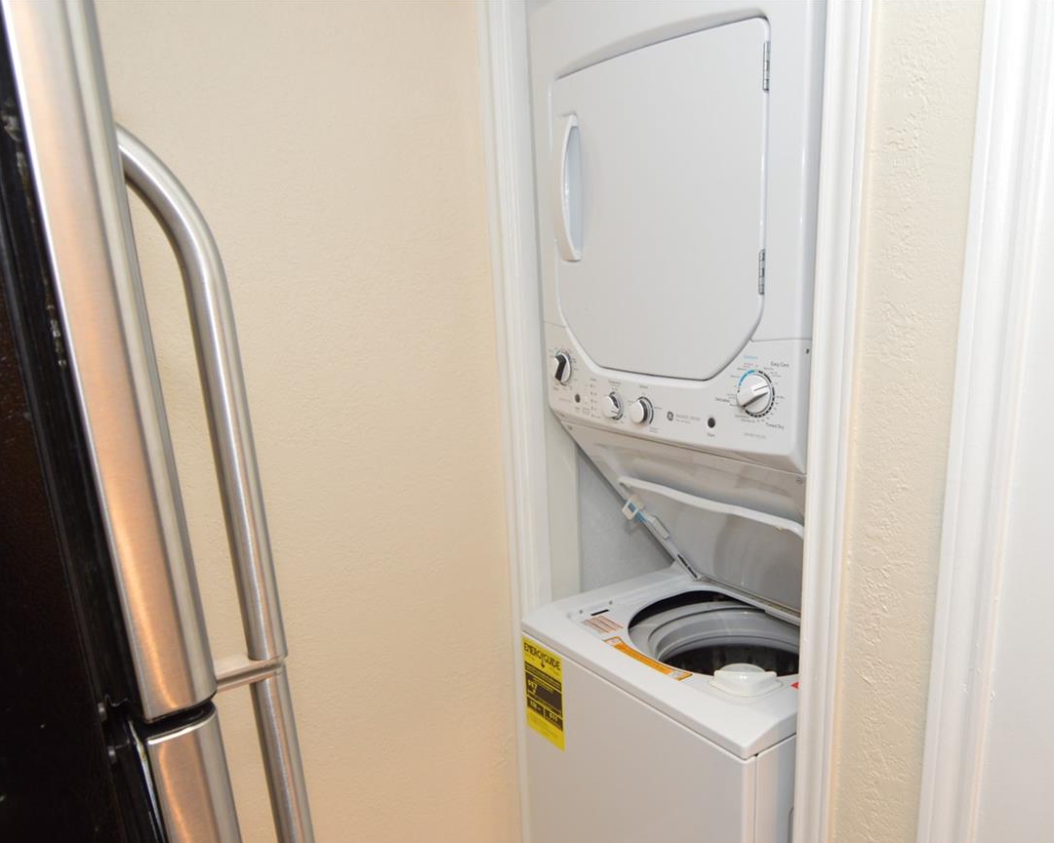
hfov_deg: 66.7
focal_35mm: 25
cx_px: 678
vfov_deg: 56.3
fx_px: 780
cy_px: 515
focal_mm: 12
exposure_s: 1/60
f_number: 4
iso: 400
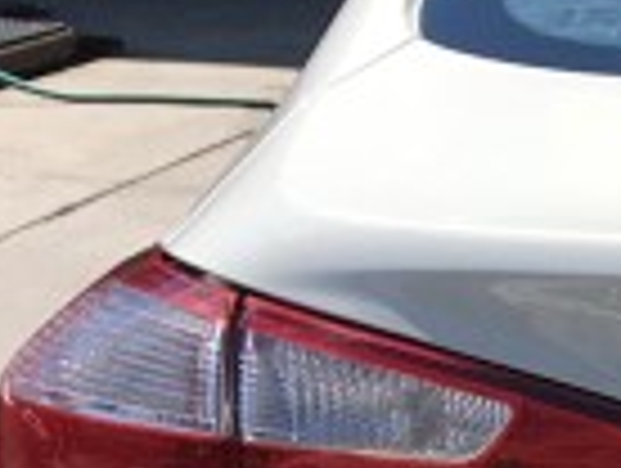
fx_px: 3864
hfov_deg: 8.5
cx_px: 1408
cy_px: 720
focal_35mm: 215
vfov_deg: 6.8
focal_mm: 4.15
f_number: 2.2
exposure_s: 1/1508
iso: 25
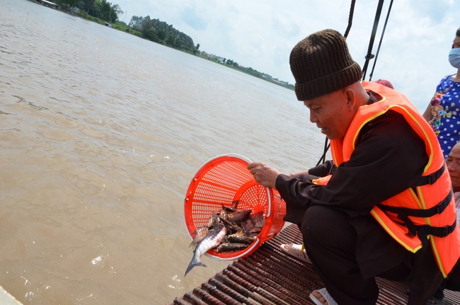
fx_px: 344
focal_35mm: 27
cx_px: 230
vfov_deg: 47.8
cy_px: 152
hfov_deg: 67.5
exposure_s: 1/1000
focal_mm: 18
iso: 1600
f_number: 16
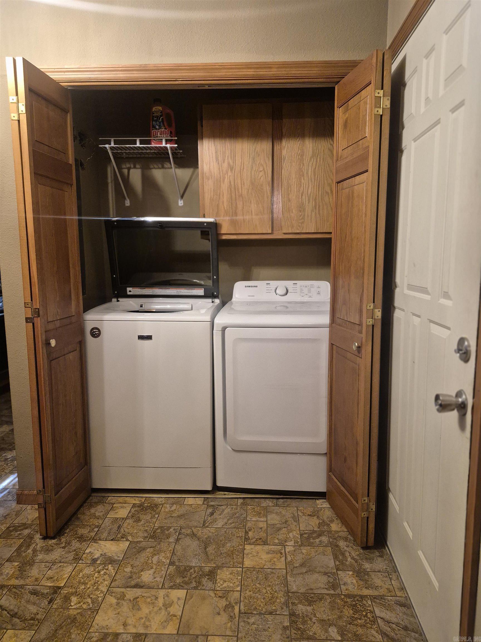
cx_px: 240
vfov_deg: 73.9
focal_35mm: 23
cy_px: 321
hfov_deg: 58.9
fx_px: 426
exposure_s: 1/120
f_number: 1.8
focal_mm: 5.4
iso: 800
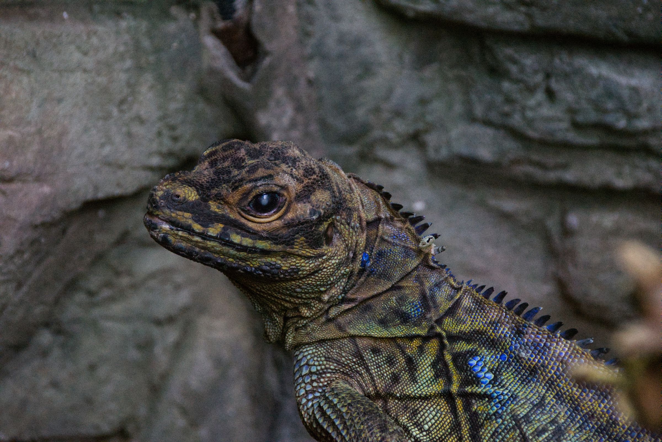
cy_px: 221
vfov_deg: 3.7
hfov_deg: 5.5
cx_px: 331
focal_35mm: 375
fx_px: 6895
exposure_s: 1/100
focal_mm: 250
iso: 1600
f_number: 9
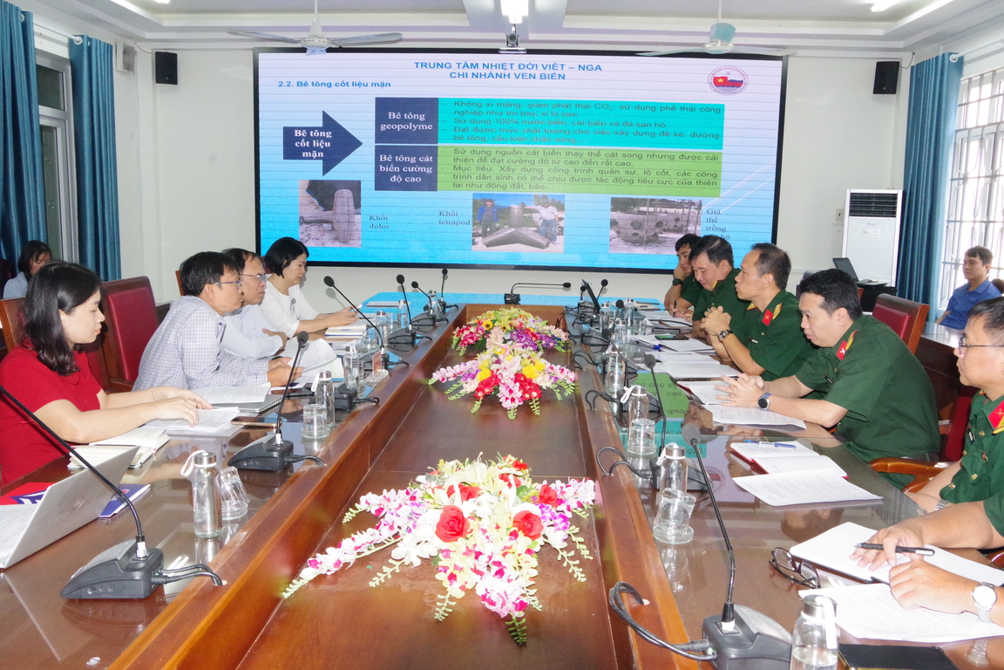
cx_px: 502
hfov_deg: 60.3
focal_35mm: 31
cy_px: 335
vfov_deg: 42.3
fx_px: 864
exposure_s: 1/180
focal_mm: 21
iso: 6400
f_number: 11
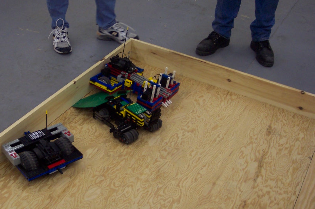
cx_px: 125
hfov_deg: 38.7
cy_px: 113
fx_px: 446
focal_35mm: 51
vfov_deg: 26.5
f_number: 2.8
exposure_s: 1/60
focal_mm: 8
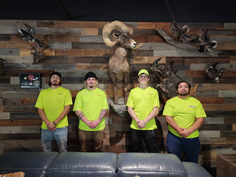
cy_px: 88
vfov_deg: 58.9
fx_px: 157
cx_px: 118
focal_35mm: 23
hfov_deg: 73.9
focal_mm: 6.4
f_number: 1.8
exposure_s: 1/30
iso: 640
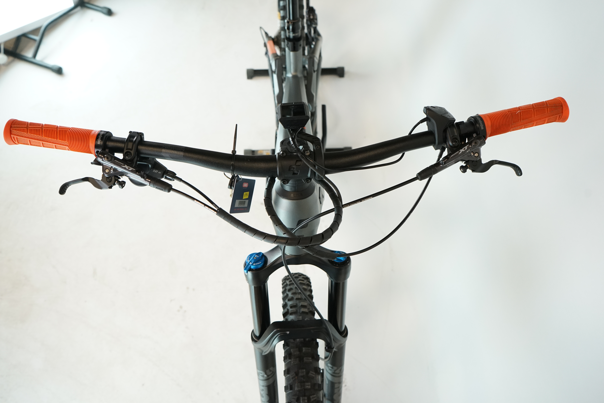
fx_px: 487
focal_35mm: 29
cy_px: 202
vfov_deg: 45.0
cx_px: 302
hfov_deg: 63.7
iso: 1600
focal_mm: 29
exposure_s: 1/200
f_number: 5.6
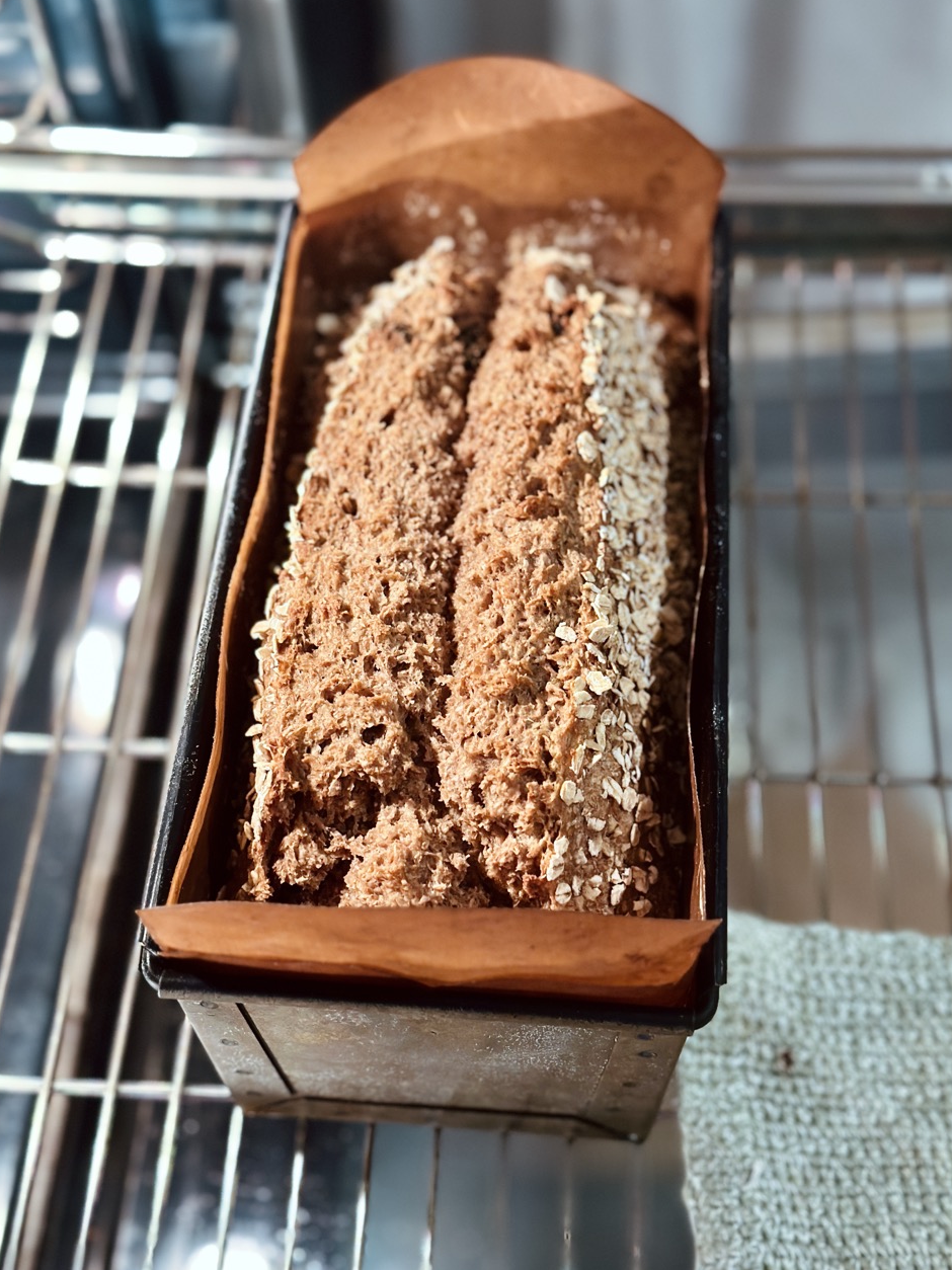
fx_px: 1797
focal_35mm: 49
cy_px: 625
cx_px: 475
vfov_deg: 38.9
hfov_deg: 29.7
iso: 320
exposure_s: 1/33
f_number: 1.78
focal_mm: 6.86
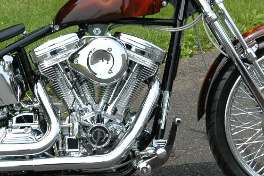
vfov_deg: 8.5
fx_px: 1180
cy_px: 31
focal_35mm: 161
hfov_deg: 12.7
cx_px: 82
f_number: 10
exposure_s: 1/400
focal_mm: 40
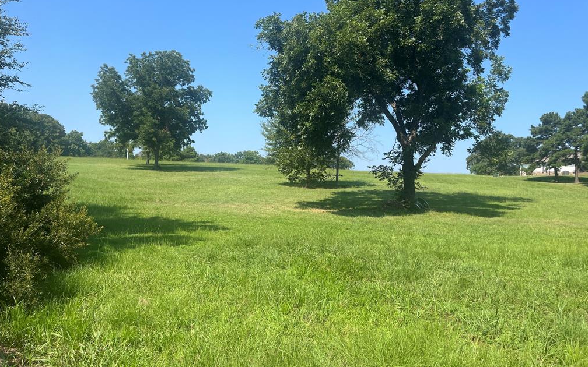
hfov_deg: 66.5
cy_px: 179
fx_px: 449
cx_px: 293
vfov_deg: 44.5
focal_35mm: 28
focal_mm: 5.1
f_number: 1.6
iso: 50
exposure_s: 1/2222
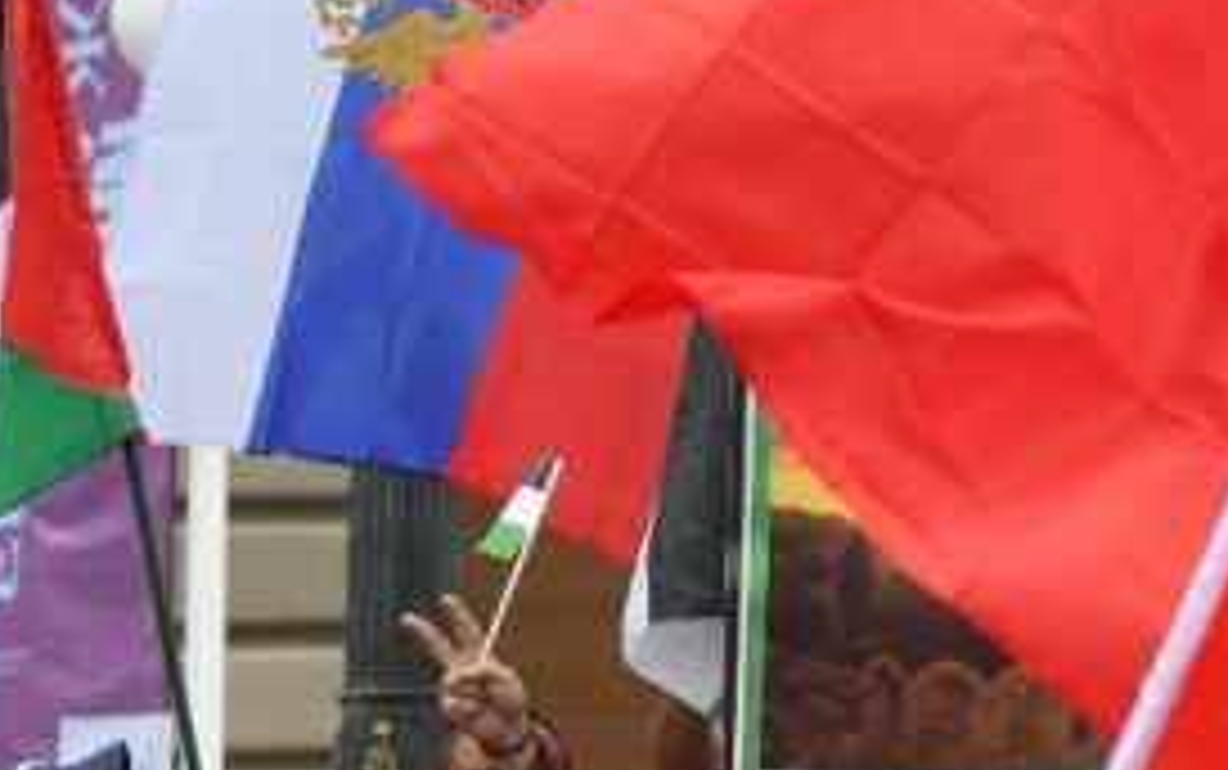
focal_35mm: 401
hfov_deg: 5.2
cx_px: 2249
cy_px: 399
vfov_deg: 3.3
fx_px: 13429
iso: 500
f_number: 5
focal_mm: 105
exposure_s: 1/400
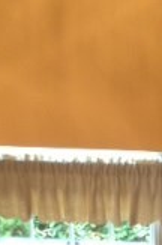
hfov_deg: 10.1
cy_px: 310
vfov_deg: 14.6
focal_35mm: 135
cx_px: 114
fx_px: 915
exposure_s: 1/20
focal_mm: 4.13
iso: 100
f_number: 2.4
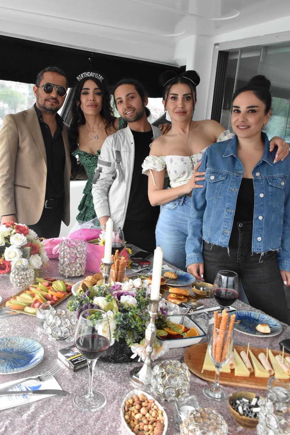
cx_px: 145
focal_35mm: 34
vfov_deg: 55.1
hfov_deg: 38.4
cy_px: 218
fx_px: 417
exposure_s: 1/320
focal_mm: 23
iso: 2500
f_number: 9
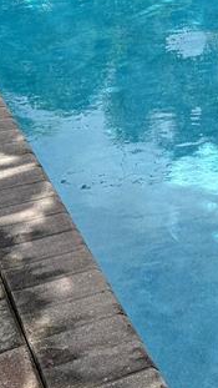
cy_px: -56
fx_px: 884
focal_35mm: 86
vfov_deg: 23.0
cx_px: 331
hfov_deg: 13.2
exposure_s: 1/1916
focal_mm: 6.86
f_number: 1.78
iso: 80
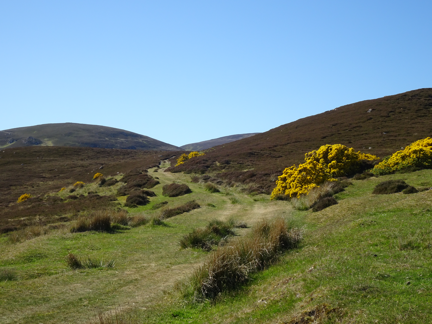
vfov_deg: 25.2
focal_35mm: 58
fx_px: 724
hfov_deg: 33.2
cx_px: 216
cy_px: 162
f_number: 4.5
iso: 80
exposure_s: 1/500
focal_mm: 9.87
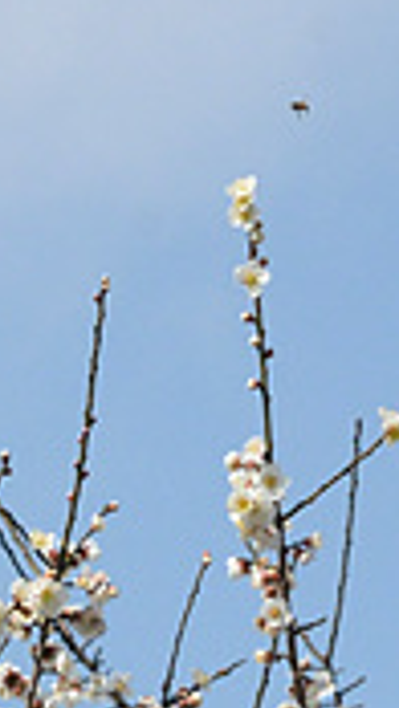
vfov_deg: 4.2
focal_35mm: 512
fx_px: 9621
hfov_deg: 2.4
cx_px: 452
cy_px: 881
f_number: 10
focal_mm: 85
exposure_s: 1/3200
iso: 1000
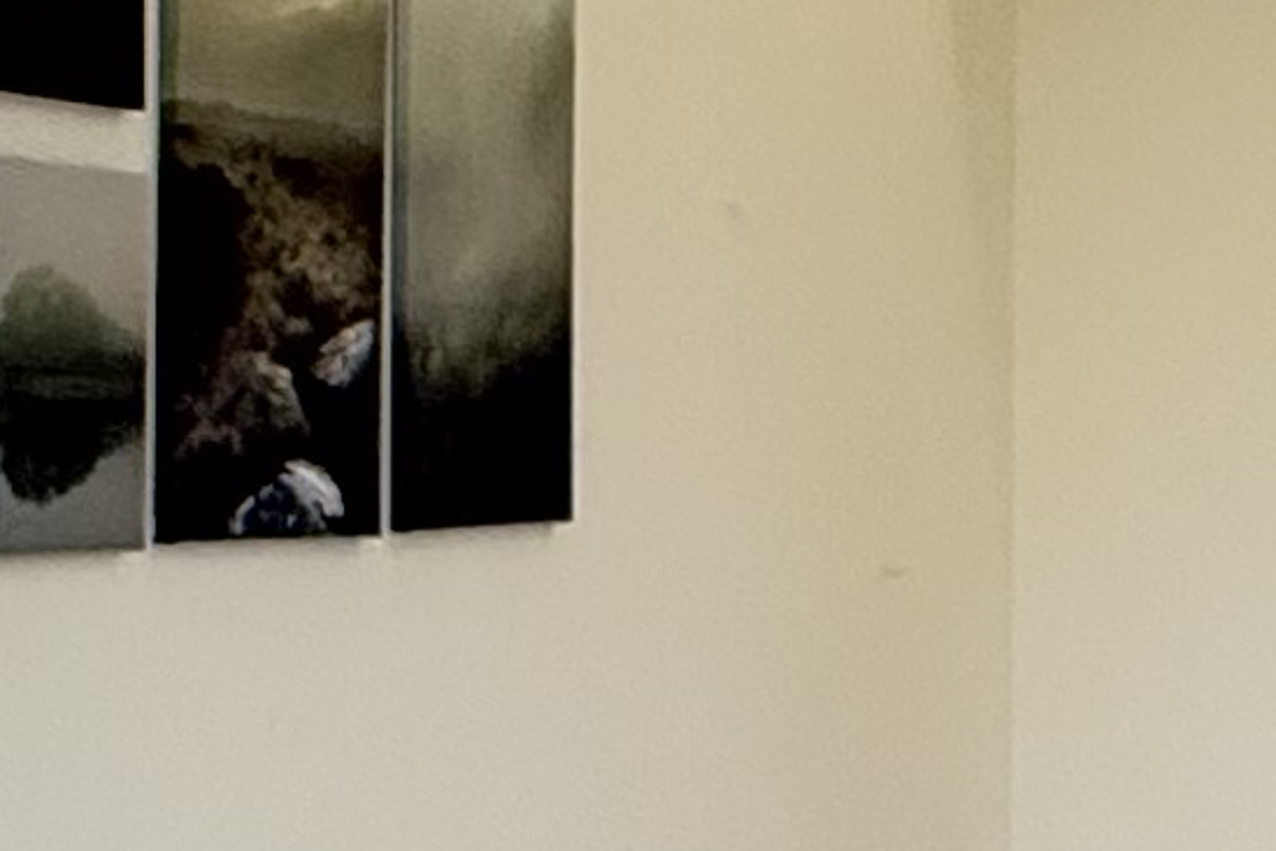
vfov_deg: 12.8
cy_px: 419
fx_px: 3792
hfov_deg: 17.0
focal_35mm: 107
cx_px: 1983
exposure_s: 1/100
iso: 250
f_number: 2.2
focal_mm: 2.22
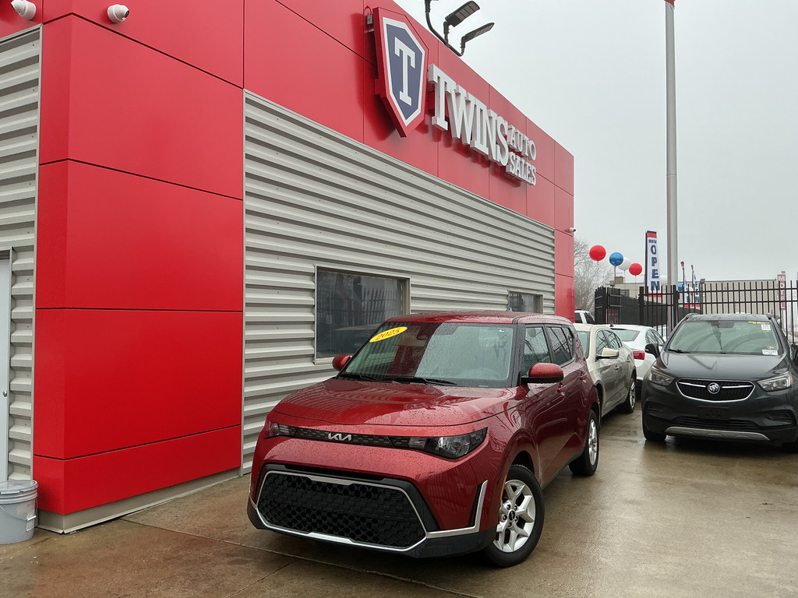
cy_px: 299
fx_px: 669
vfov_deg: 48.2
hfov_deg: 61.7
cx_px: 399
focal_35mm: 29
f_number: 1.8
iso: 25
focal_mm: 3
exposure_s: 1/415
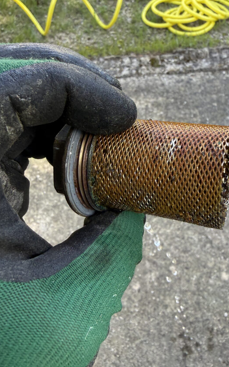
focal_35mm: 31
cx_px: 147
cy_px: 175
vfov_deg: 61.2
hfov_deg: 40.2
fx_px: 310
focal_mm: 2.22
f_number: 2.2
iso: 64
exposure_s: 1/99
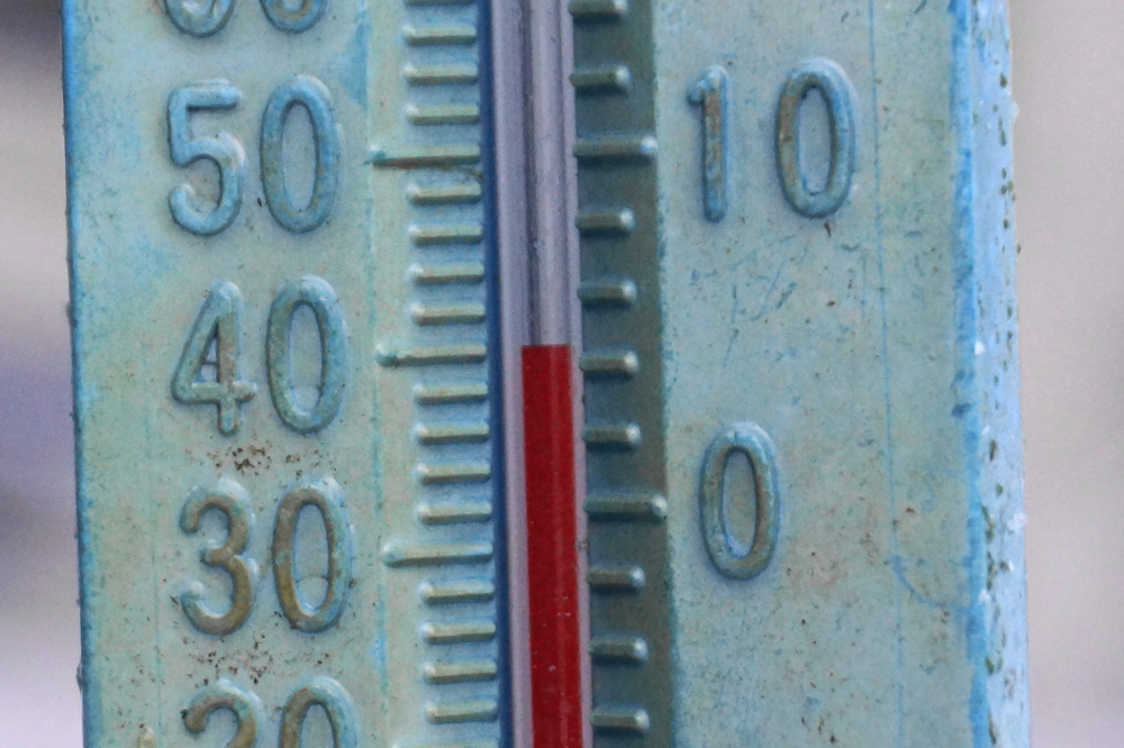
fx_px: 3979
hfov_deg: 16.1
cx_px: 562
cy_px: 374
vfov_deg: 10.7
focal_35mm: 128
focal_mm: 85
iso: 640
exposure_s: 1/160
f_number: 5.6
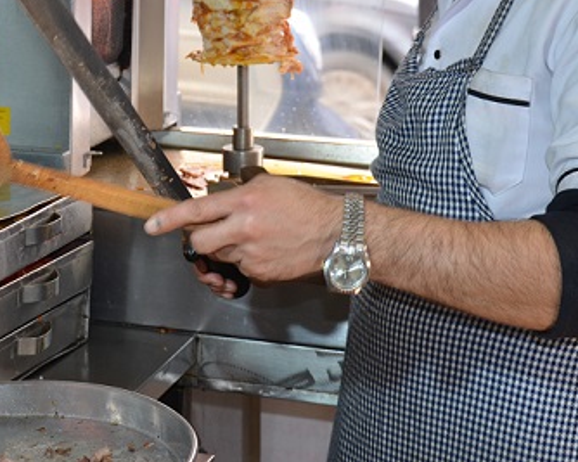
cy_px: 31
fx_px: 1642
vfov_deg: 15.8
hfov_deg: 19.9
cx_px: 170
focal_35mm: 96
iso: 400
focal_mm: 30
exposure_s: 1/80
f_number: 4.2
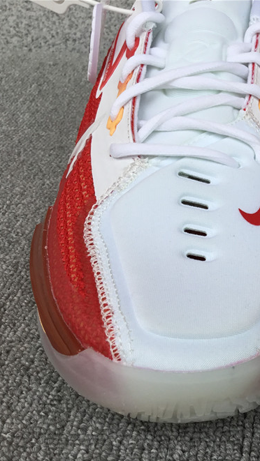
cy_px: 235
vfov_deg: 44.6
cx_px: 296
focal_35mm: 46
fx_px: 564
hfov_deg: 24.1
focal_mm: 3.3
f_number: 2.4
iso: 25
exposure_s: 1/100
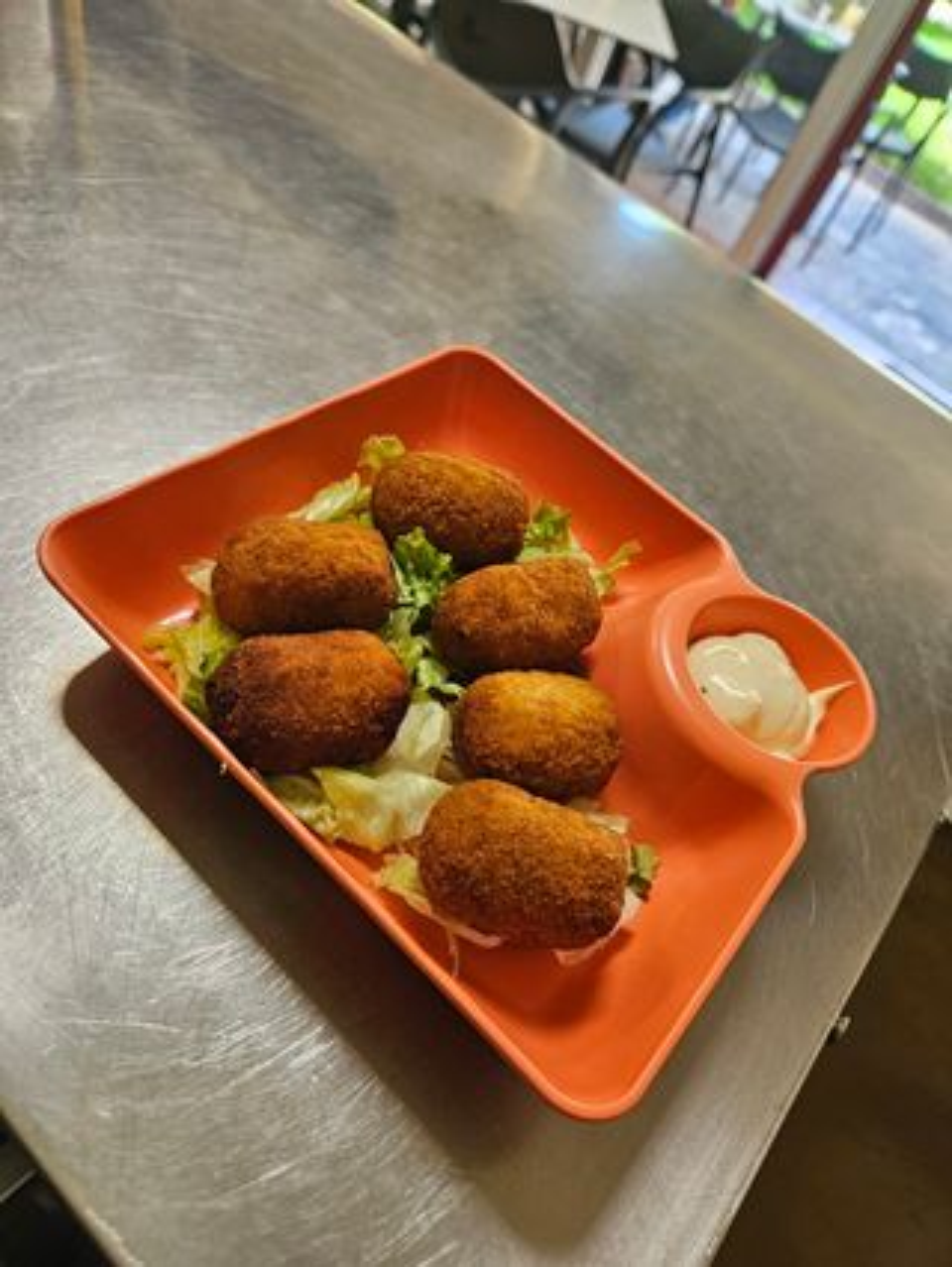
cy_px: 634
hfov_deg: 58.9
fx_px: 843
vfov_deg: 73.9
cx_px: 476
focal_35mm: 23
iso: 200
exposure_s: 1/100
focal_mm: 5.4
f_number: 1.8
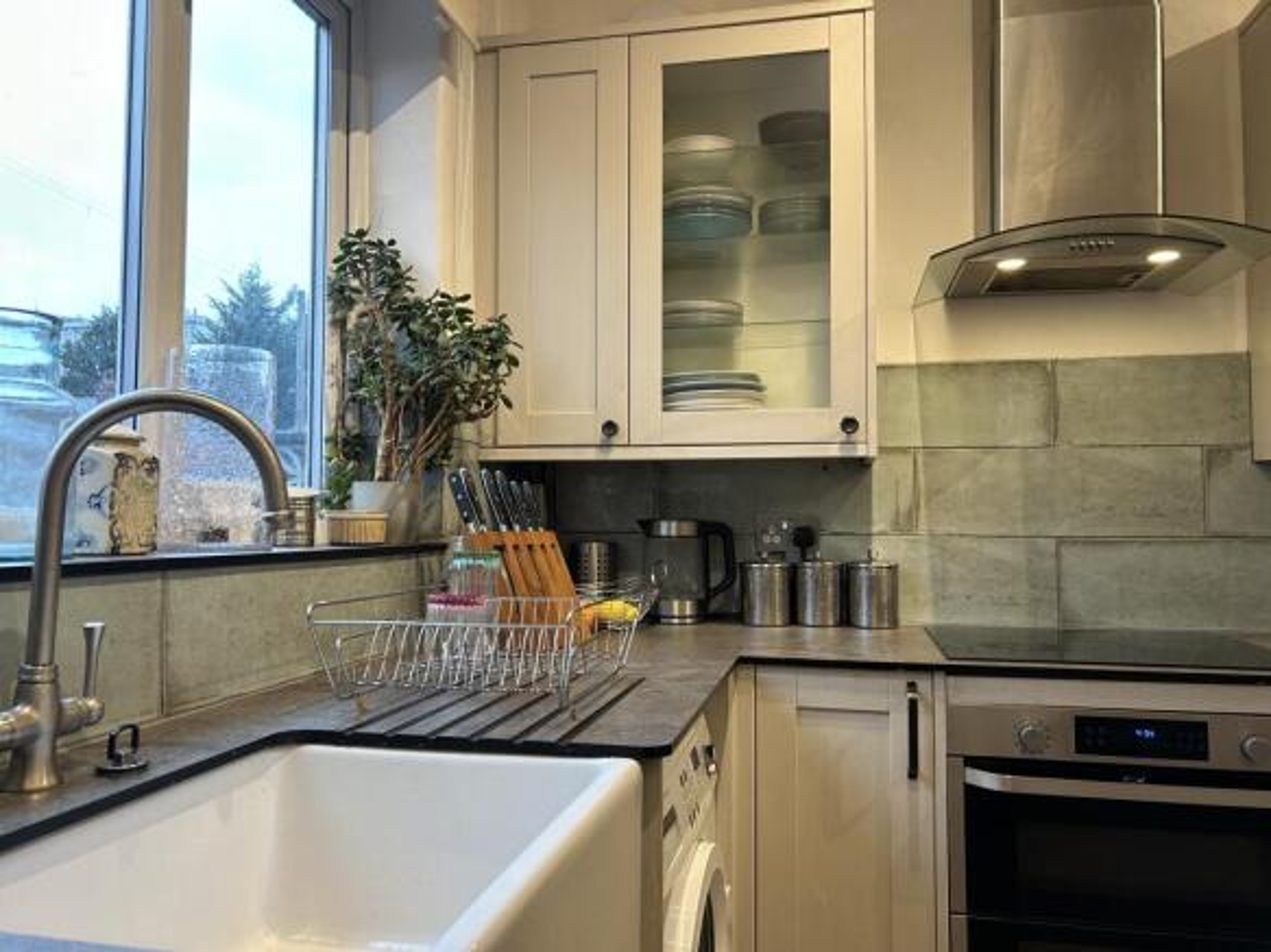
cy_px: 476
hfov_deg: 67.3
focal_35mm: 26
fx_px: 954
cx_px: 636
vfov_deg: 53.0
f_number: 1.5
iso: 125
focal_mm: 5.7
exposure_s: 1/100
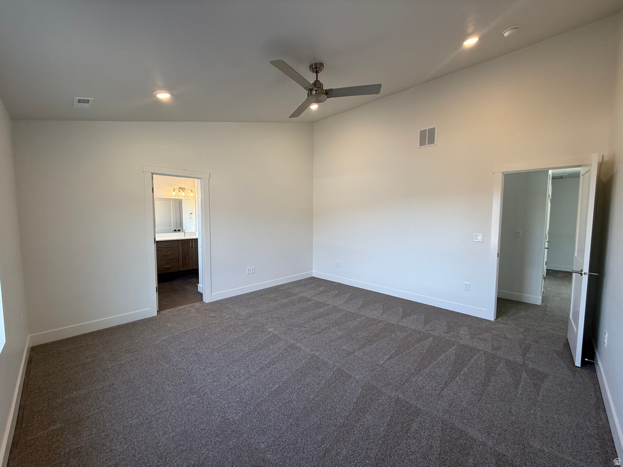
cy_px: 234
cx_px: 312
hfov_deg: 102.1
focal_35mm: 14
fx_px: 252
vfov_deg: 85.7
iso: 100
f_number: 2.2
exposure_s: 1/120
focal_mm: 2.22
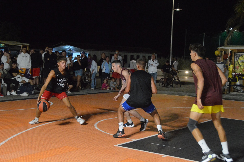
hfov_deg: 33.4
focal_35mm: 60
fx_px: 406
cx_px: 122
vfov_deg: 22.6
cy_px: 81
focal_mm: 40
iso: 5600
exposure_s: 1/160
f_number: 4.5
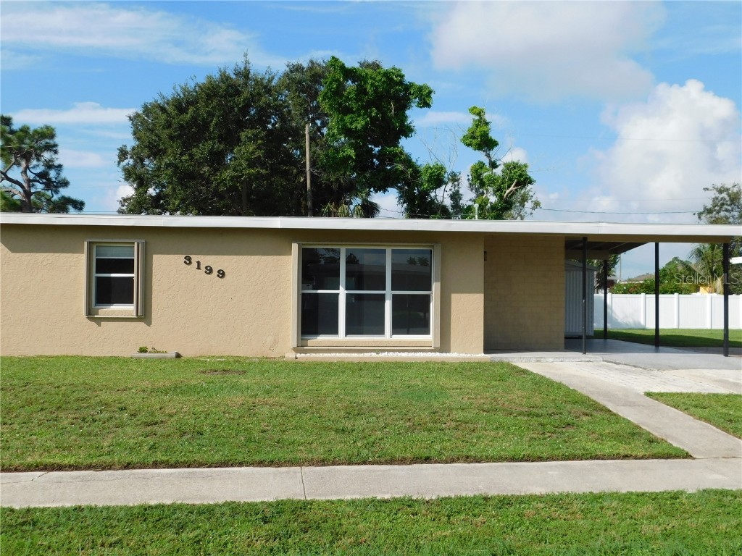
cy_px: 278
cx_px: 371
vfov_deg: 39.7
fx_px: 772
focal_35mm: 36
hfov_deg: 51.4
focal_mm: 6.3
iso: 125
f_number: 7
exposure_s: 1/400
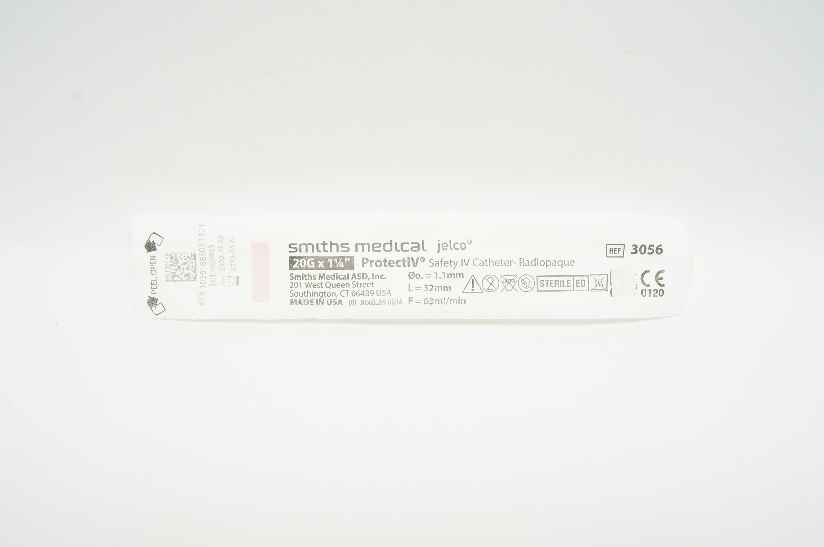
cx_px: 412
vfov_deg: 35.4
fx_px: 857
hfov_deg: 51.3
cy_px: 274
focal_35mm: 38
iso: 400
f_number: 11
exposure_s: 1/15
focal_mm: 25
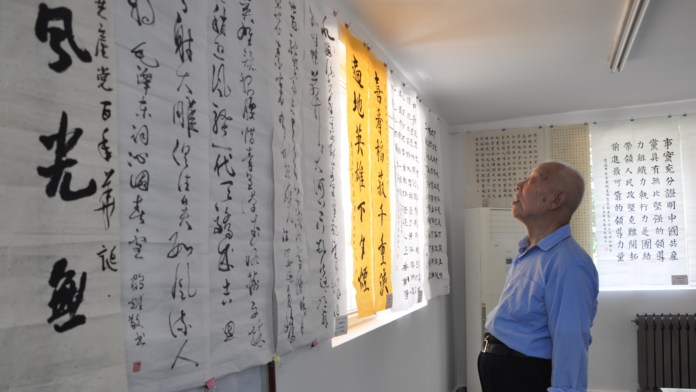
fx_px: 535
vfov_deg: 40.0
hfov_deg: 66.1
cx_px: 353
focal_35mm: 29
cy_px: 233
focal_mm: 18
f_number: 5.6
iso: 400
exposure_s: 1/30
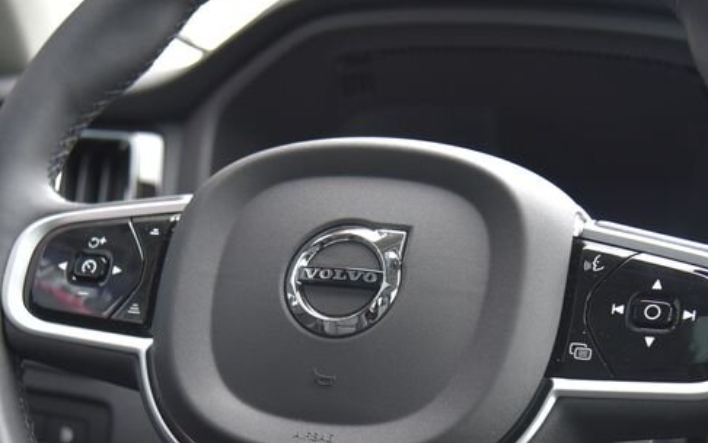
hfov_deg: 24.1
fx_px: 1660
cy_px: 290
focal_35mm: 86
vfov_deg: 15.2
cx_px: 396
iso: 500
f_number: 4
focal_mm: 40
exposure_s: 1/30
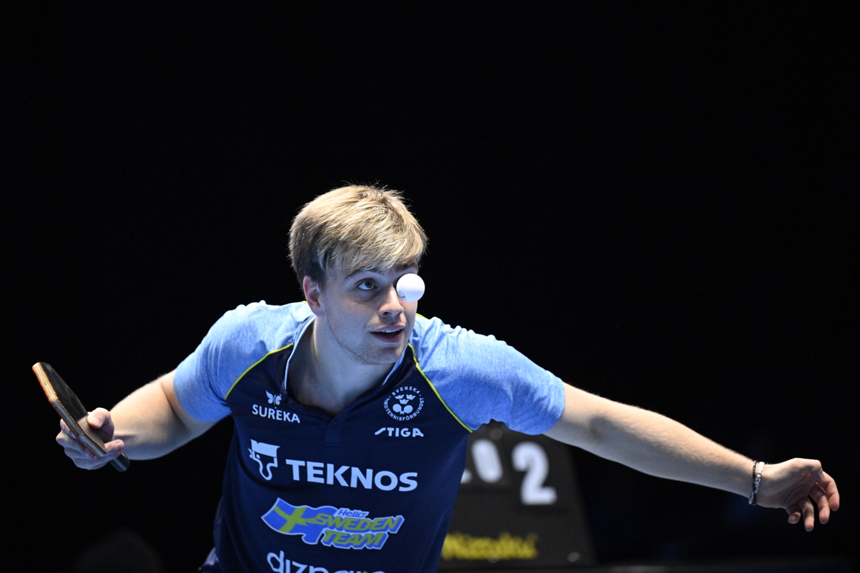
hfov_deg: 10.3
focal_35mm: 200
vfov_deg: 6.9
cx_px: 430
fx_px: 4776
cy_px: 286
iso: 6400
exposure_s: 1/1000
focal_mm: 200
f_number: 2.8
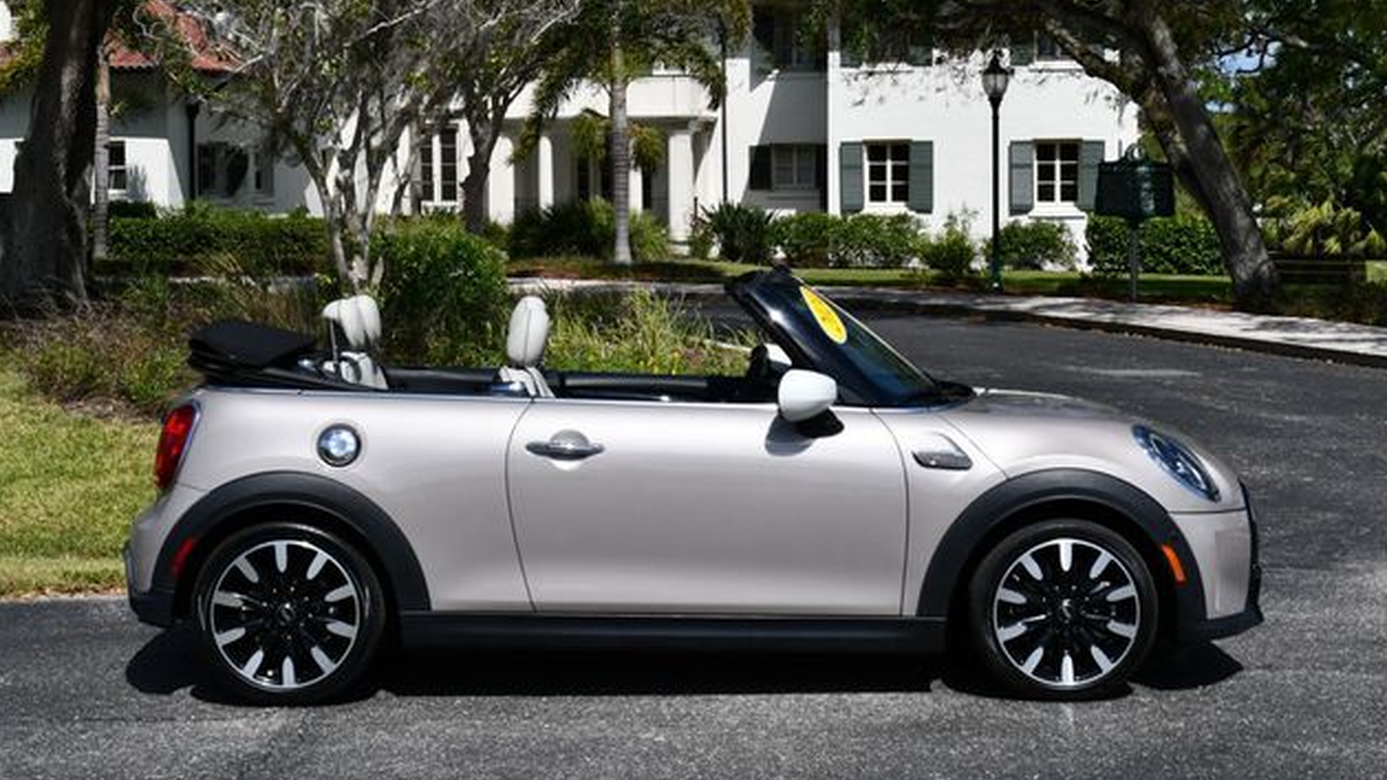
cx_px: 686
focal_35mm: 64
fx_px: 2354
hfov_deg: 32.8
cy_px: 326
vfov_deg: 18.8
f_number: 9
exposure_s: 1/320
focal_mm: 30
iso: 100
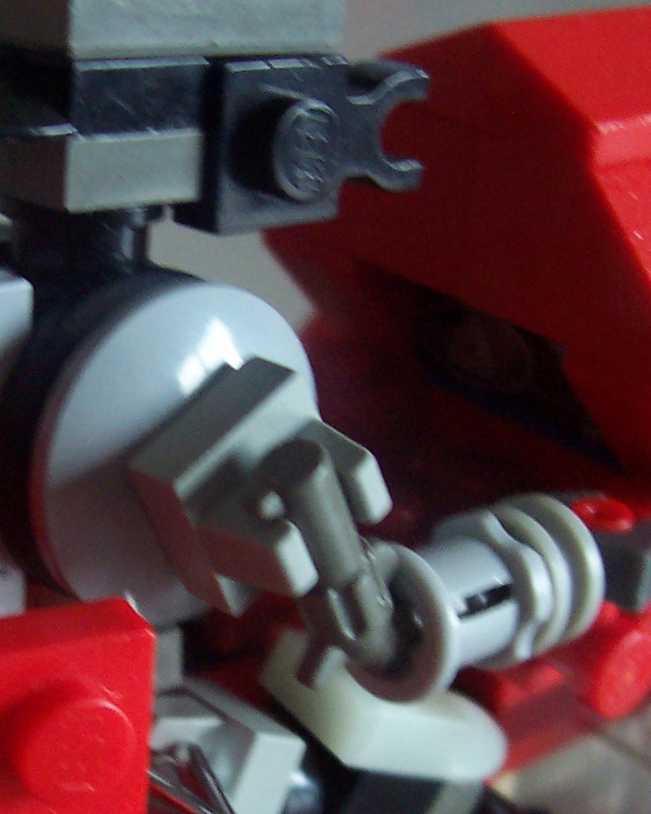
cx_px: 169
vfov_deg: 23.3
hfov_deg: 18.8
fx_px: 1950
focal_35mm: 81
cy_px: 602
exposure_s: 1/30
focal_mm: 5.6
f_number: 2.8
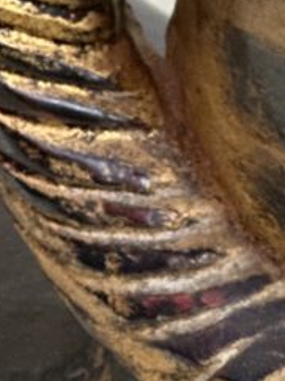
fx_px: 3585
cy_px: 66
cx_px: 531
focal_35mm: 326
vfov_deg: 6.1
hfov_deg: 4.5
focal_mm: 9
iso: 400
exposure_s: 1/25
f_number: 2.8
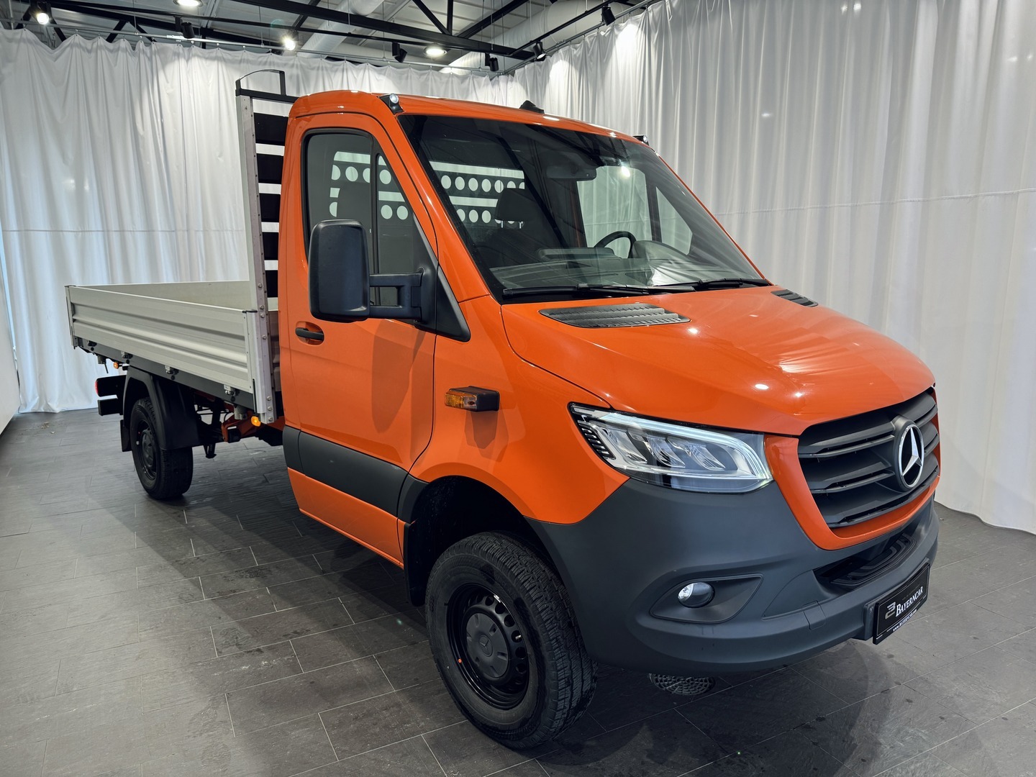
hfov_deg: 71.6
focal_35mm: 24
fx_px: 718
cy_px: 388
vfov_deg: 56.8
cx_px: 518
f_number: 1.78
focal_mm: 6.76
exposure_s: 1/100
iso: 80
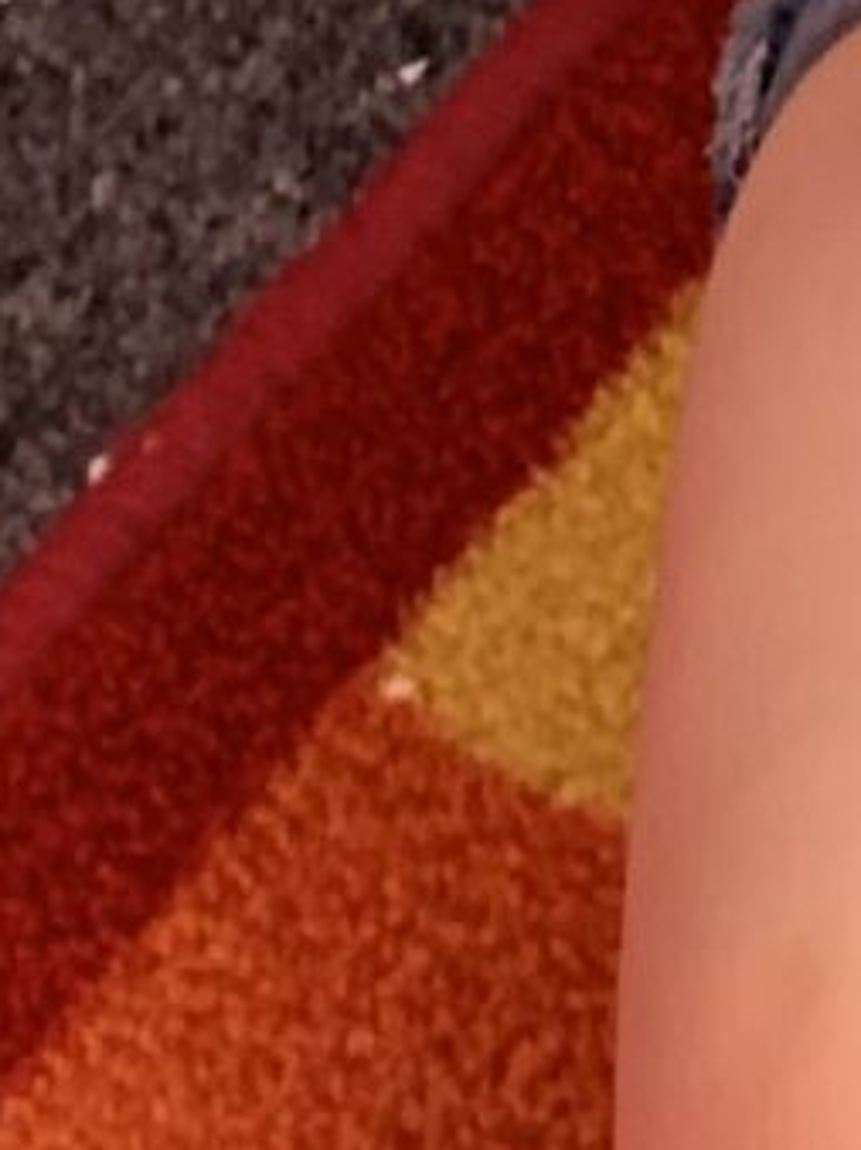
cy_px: -1773
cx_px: 2062
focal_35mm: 197
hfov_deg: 7.1
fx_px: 6542
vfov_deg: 8.9
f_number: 1.8
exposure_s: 1/60
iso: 125
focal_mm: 4.25
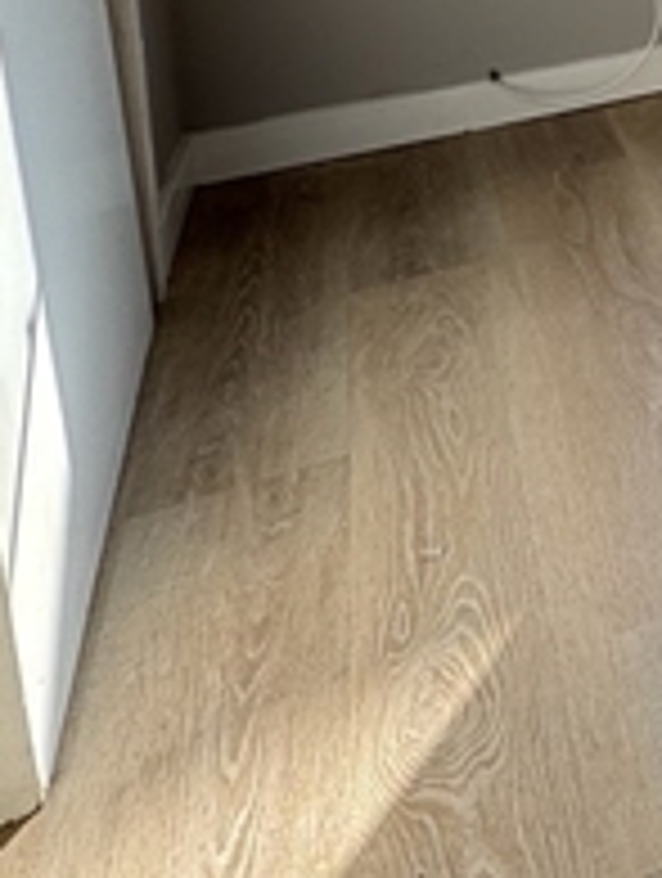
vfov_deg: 28.0
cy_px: -302
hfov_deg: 20.2
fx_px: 1398
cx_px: 1153
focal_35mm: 55
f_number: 2.2
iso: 40
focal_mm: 2.22
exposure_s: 1/105
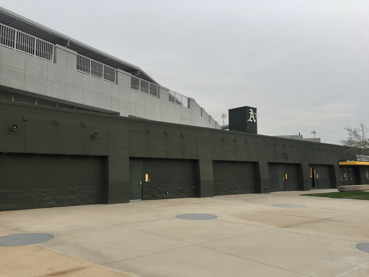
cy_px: 138
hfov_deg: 61.7
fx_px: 309
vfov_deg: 48.2
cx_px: 184
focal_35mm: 29
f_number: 2.2
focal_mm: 4.15
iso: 32
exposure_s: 1/1364
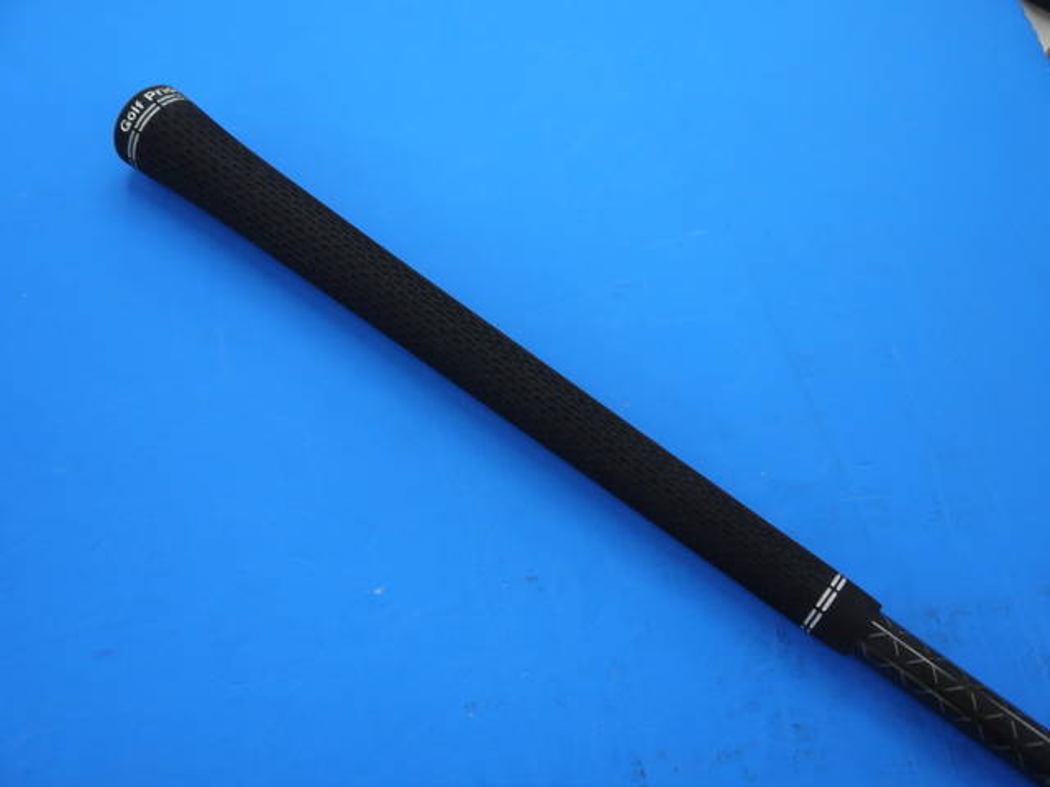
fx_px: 1335
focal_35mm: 44
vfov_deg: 32.9
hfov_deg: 42.9
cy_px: 394
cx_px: 525
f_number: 4.4
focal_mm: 22
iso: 320
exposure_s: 1/125
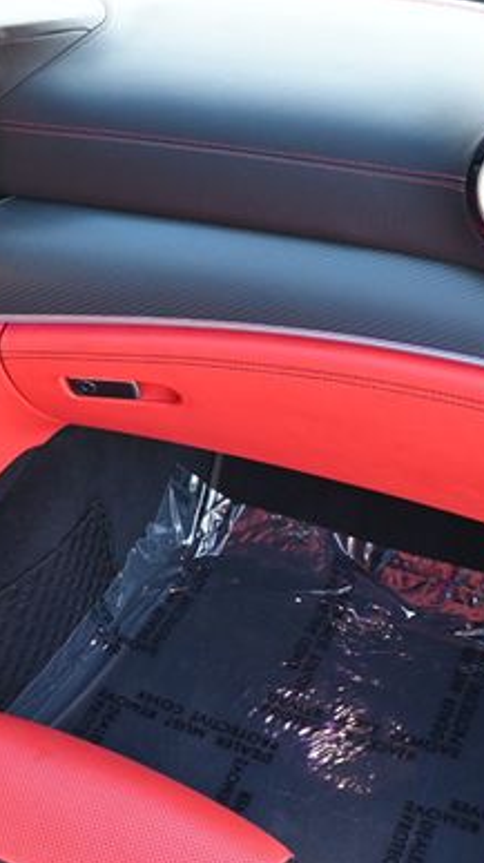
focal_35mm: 52
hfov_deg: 21.7
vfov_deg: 39.9
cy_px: 419
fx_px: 1189
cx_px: -56
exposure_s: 1/125
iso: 900
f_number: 3.8
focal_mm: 20
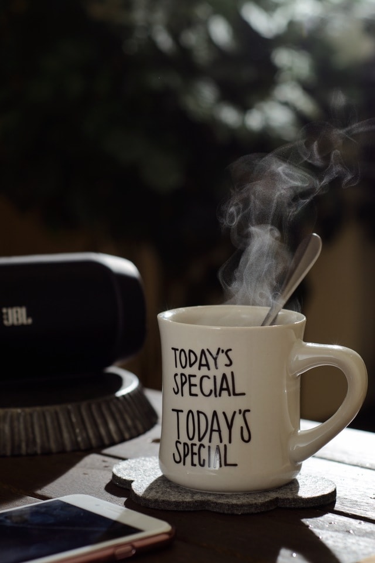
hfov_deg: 18.2
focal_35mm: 75
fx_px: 1172
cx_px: 188
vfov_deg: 27.0
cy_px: 282
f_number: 4
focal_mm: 50
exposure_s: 1/200
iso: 100
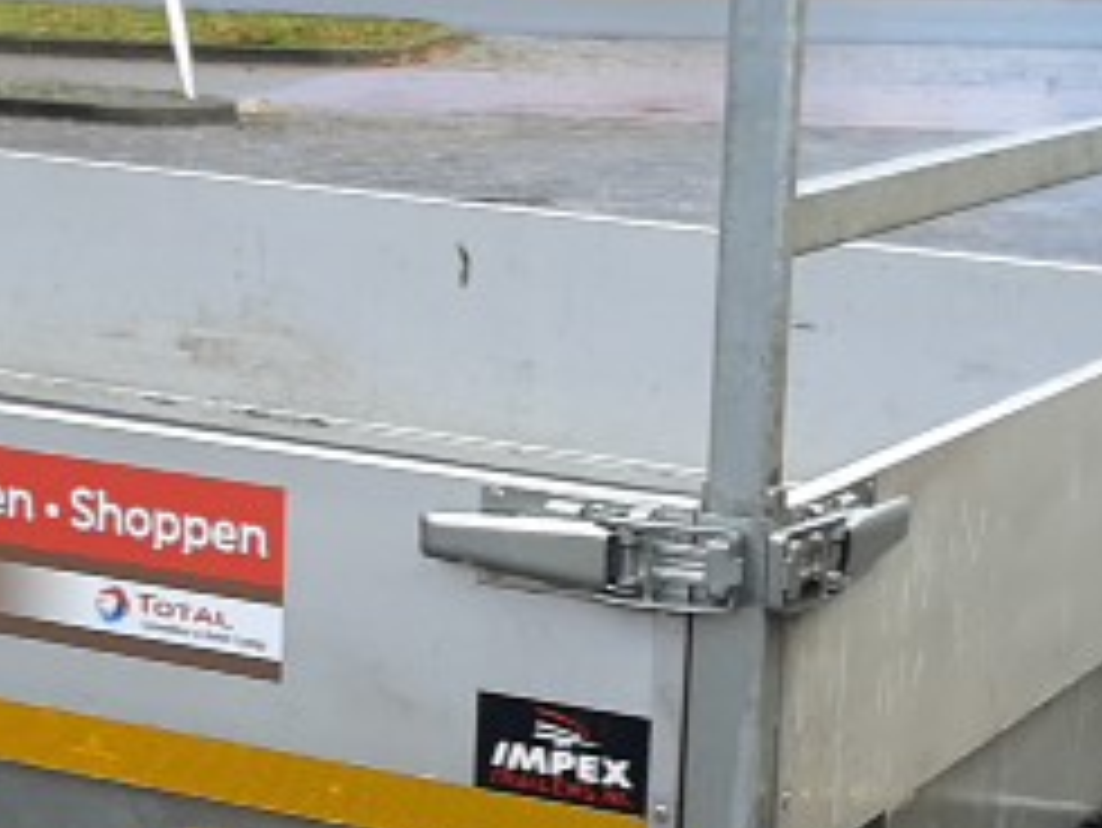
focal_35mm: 102
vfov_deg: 14.4
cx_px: 486
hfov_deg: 19.2
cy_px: 716
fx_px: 3249
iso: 40
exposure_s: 1/272
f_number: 1.7
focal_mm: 3.93
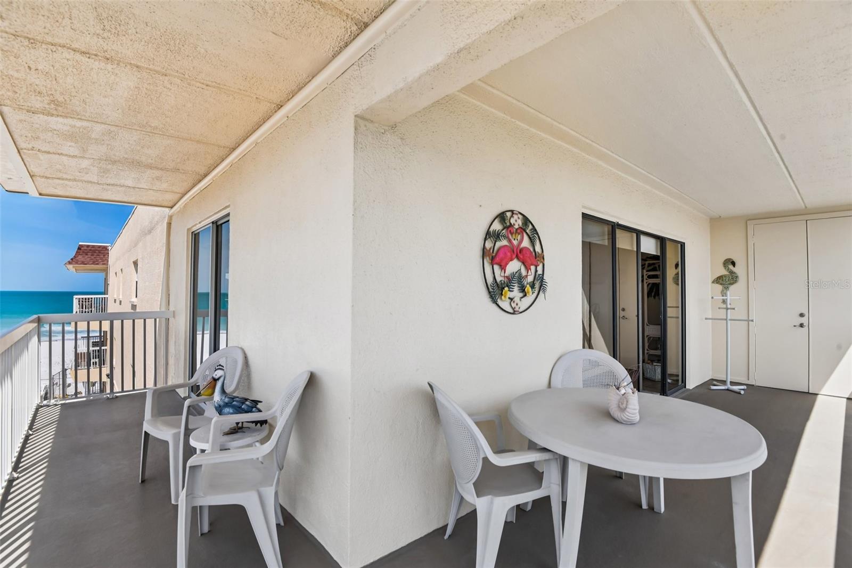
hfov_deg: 96.7
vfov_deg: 73.7
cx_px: 426
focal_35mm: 16
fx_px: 379
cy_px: 284
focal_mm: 16
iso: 400
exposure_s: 1/1000
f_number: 8
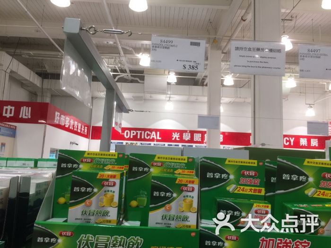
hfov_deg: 61.7
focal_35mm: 29
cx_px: 166
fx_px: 277
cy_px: 124
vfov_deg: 48.2
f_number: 2.2
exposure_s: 1/40
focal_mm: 4.15
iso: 32
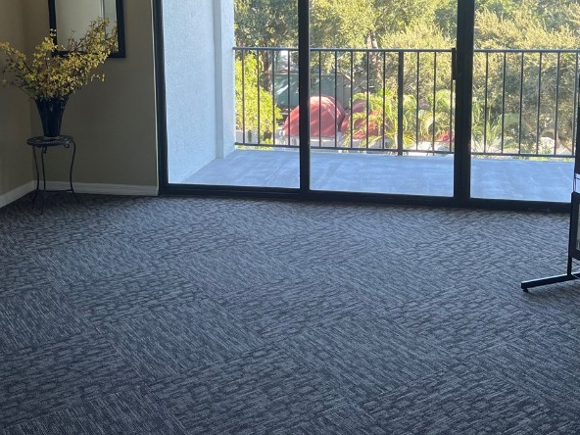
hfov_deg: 42.0
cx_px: 312
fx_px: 754
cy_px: 90
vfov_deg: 31.4
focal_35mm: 45
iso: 32
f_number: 1.5
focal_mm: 5.7
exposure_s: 1/142
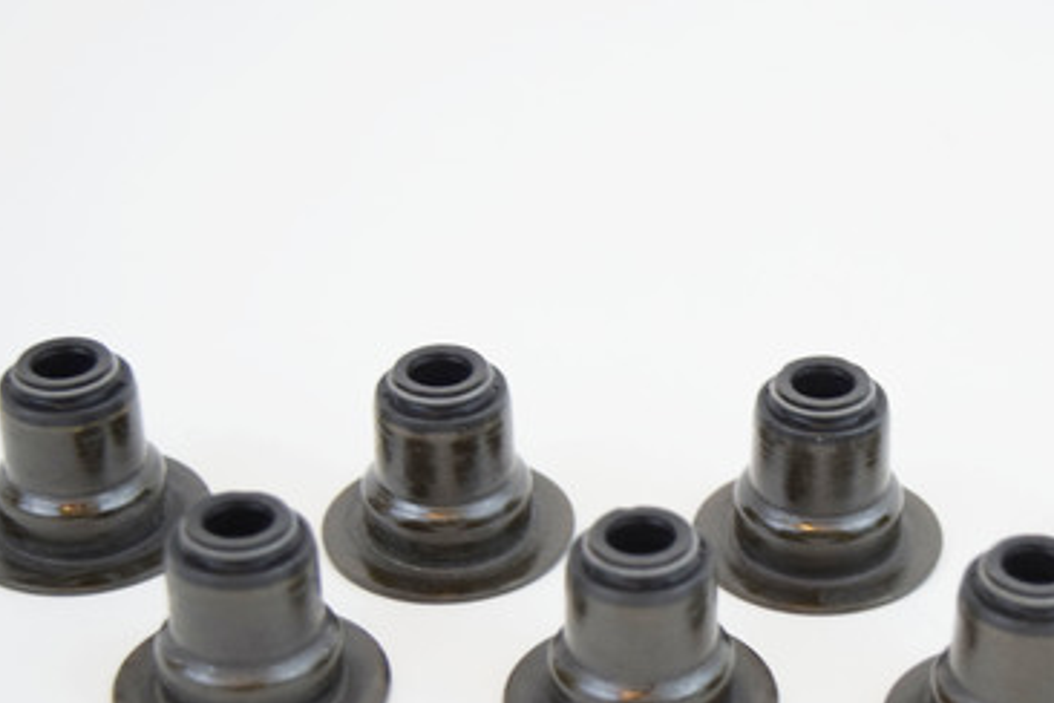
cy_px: 520
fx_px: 2690
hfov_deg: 22.0
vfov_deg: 14.8
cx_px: 766
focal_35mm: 92
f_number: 4.5
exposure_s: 1/60
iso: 800
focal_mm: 35
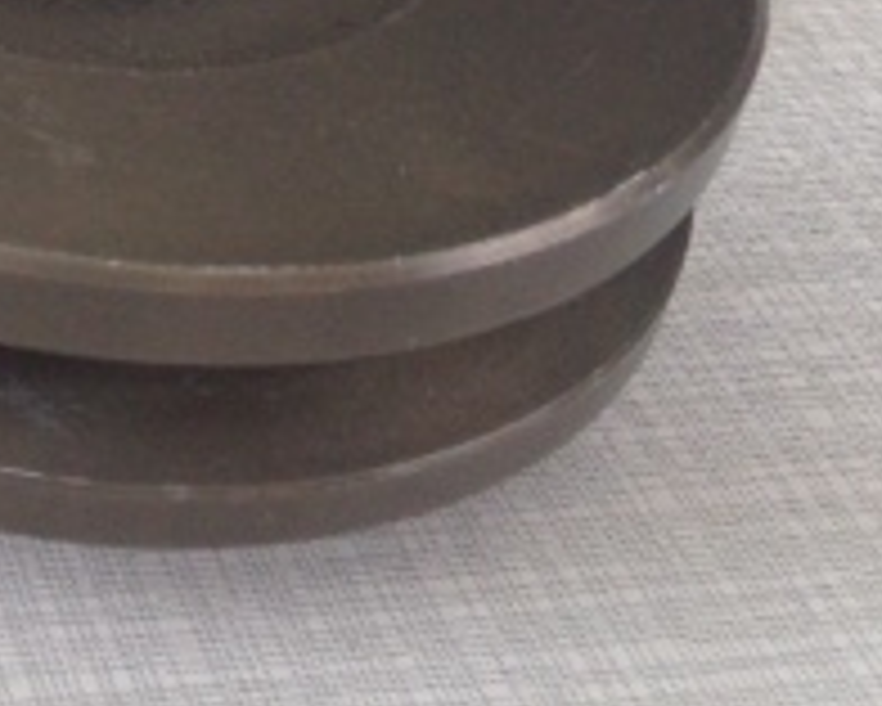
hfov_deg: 16.3
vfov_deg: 14.5
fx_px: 2742
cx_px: -522
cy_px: 13
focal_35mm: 105
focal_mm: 4.12
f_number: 2.4
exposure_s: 1/120
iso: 80
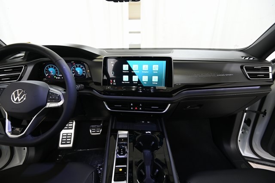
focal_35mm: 16
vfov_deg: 73.7
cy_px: 92
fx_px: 122
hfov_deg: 96.8
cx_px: 138
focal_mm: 16
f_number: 4.5
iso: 640
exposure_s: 1/30
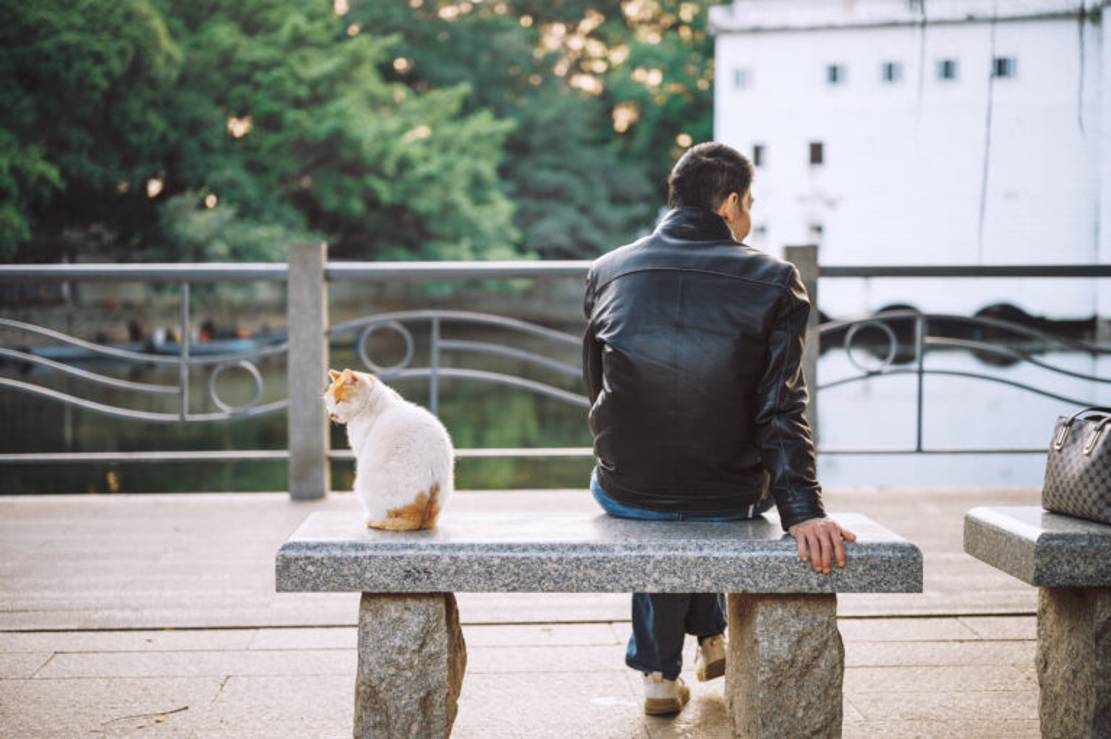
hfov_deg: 39.6
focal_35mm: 50
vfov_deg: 27.0
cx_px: 556
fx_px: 1542
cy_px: 370
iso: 200
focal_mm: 50
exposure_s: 1/160
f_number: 2
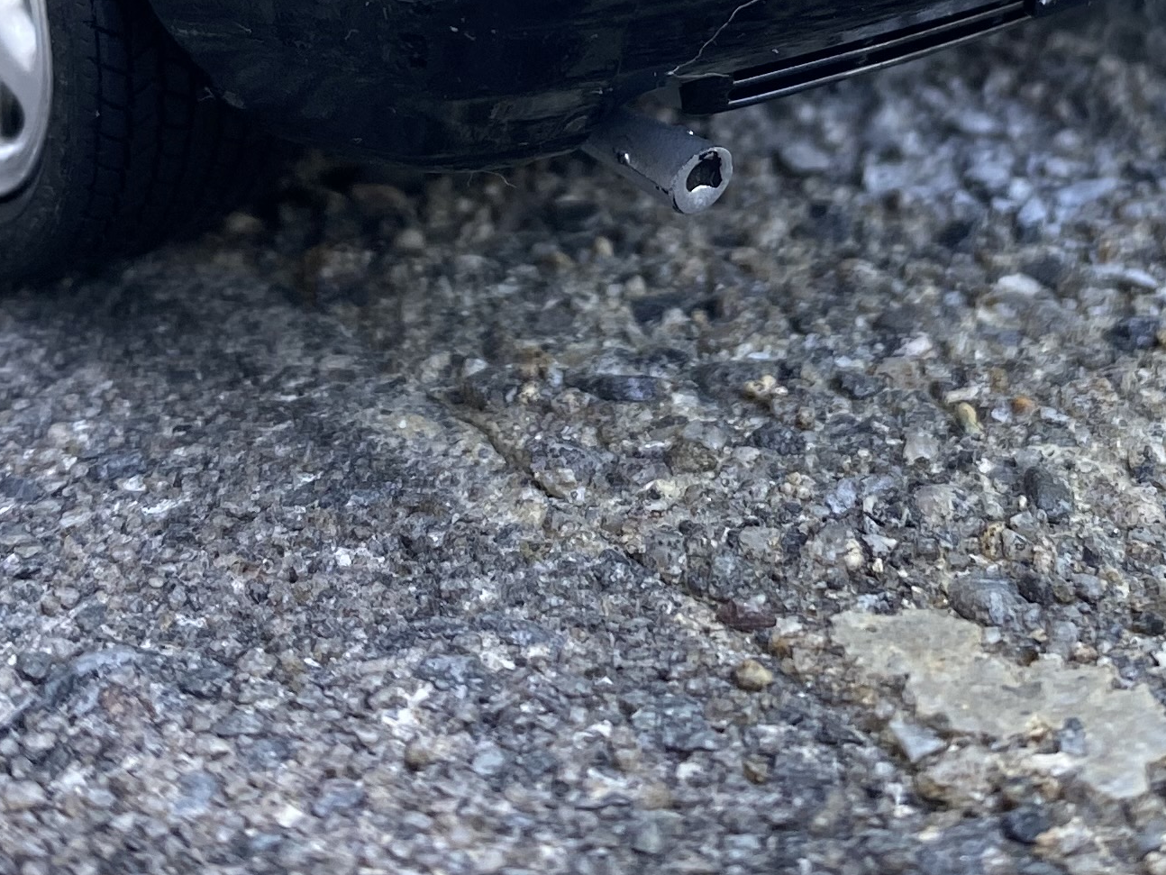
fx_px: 2729
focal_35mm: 81
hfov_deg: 24.0
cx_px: 743
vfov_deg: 17.4
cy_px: -162
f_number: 1.8
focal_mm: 4.25
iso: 50
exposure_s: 1/122
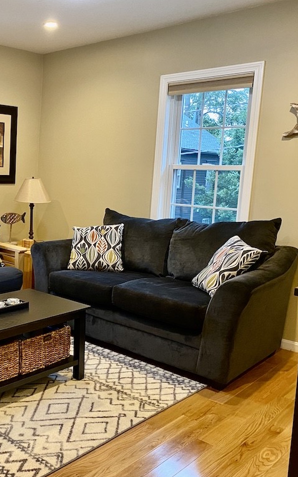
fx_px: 481
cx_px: 14
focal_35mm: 37
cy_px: 238
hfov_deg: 32.3
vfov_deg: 52.7
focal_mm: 4.25
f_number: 1.8
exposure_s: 1/59
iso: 250
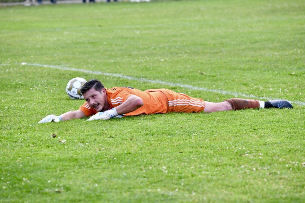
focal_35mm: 280
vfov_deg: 4.9
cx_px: 152
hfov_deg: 7.4
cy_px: 102
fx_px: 2371
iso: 5000
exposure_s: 1/1600
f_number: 7.1
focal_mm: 280
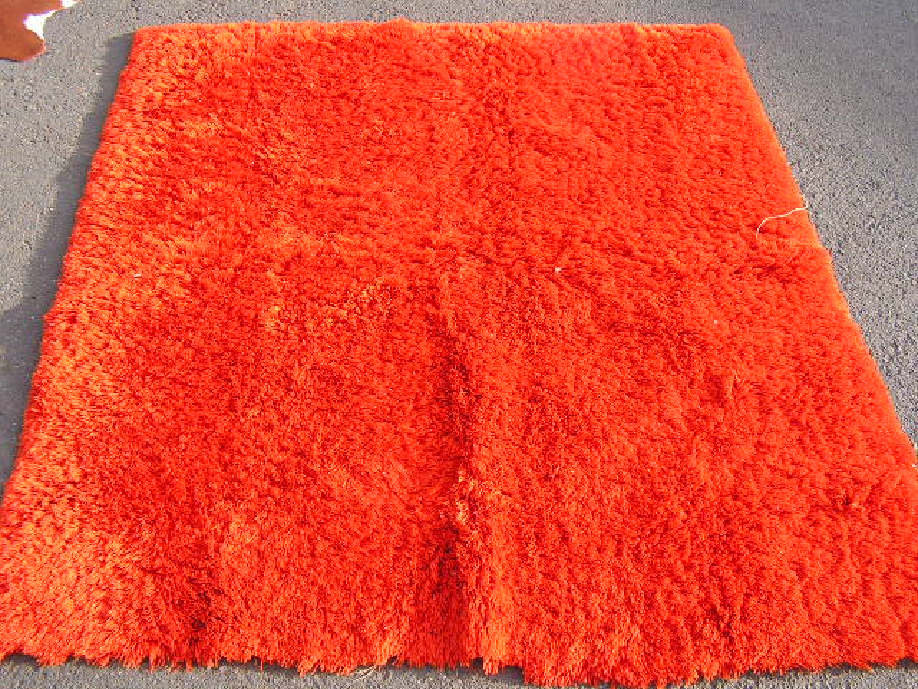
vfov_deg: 39.7
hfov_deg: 51.4
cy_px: 344
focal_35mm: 36
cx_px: 459
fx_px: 955
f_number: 3.2
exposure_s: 1/160
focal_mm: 6
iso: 64
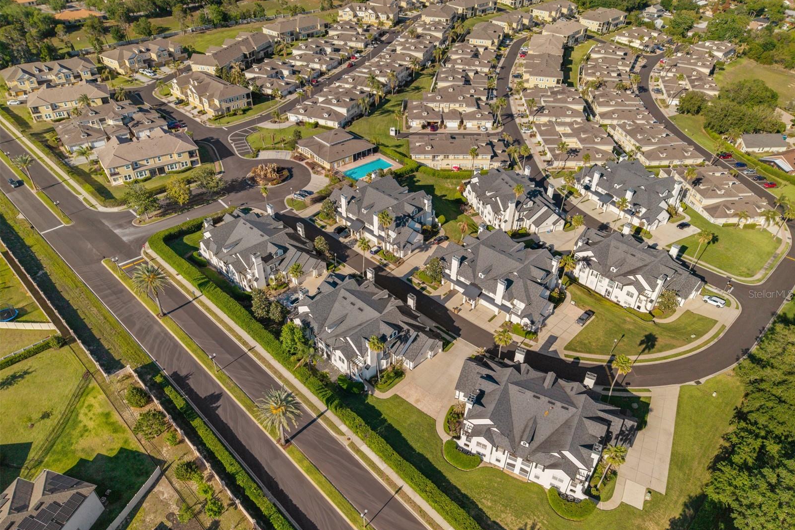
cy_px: 294
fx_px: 552
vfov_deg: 51.2
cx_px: 398
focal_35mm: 25
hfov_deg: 71.5
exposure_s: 1/90
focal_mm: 8.67
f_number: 1.8
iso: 200
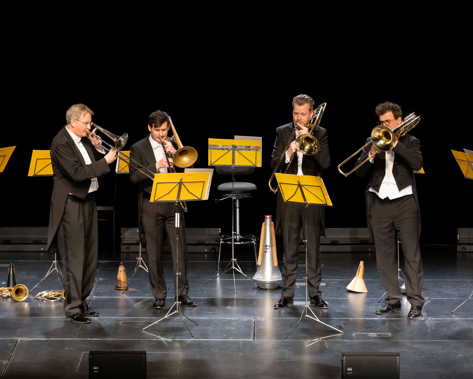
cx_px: 258
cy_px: 190
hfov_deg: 9.5
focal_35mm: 203
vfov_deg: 7.6
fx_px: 2842
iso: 3200
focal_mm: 180
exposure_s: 1/125
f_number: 4
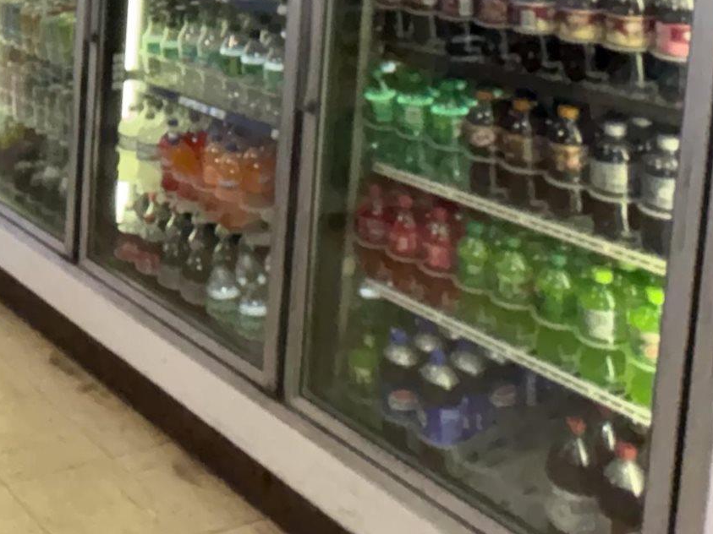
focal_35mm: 51
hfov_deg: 30.8
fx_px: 1050
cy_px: -74
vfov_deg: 26.1
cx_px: -171
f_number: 2.2
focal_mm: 2.22
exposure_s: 1/60
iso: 500
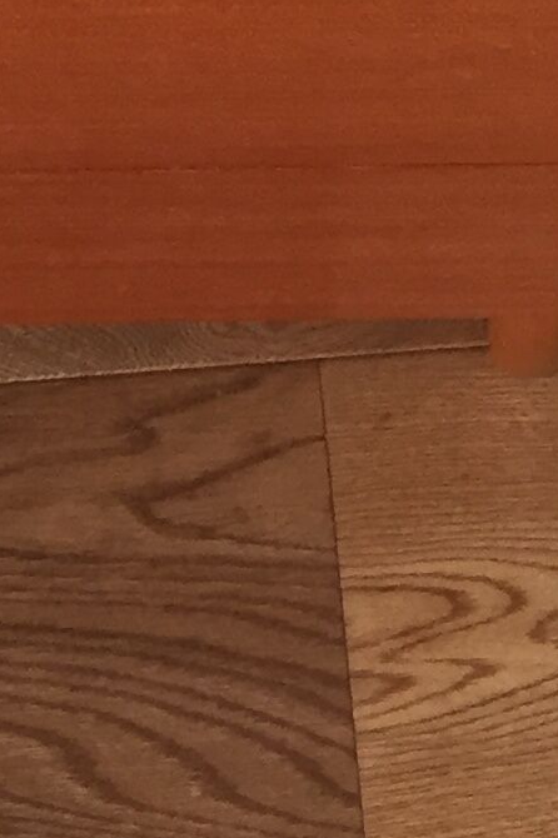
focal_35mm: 147
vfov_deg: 13.1
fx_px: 3421
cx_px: 213
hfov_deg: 9.3
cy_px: -494
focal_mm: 4.15
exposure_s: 1/33
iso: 160
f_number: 2.2
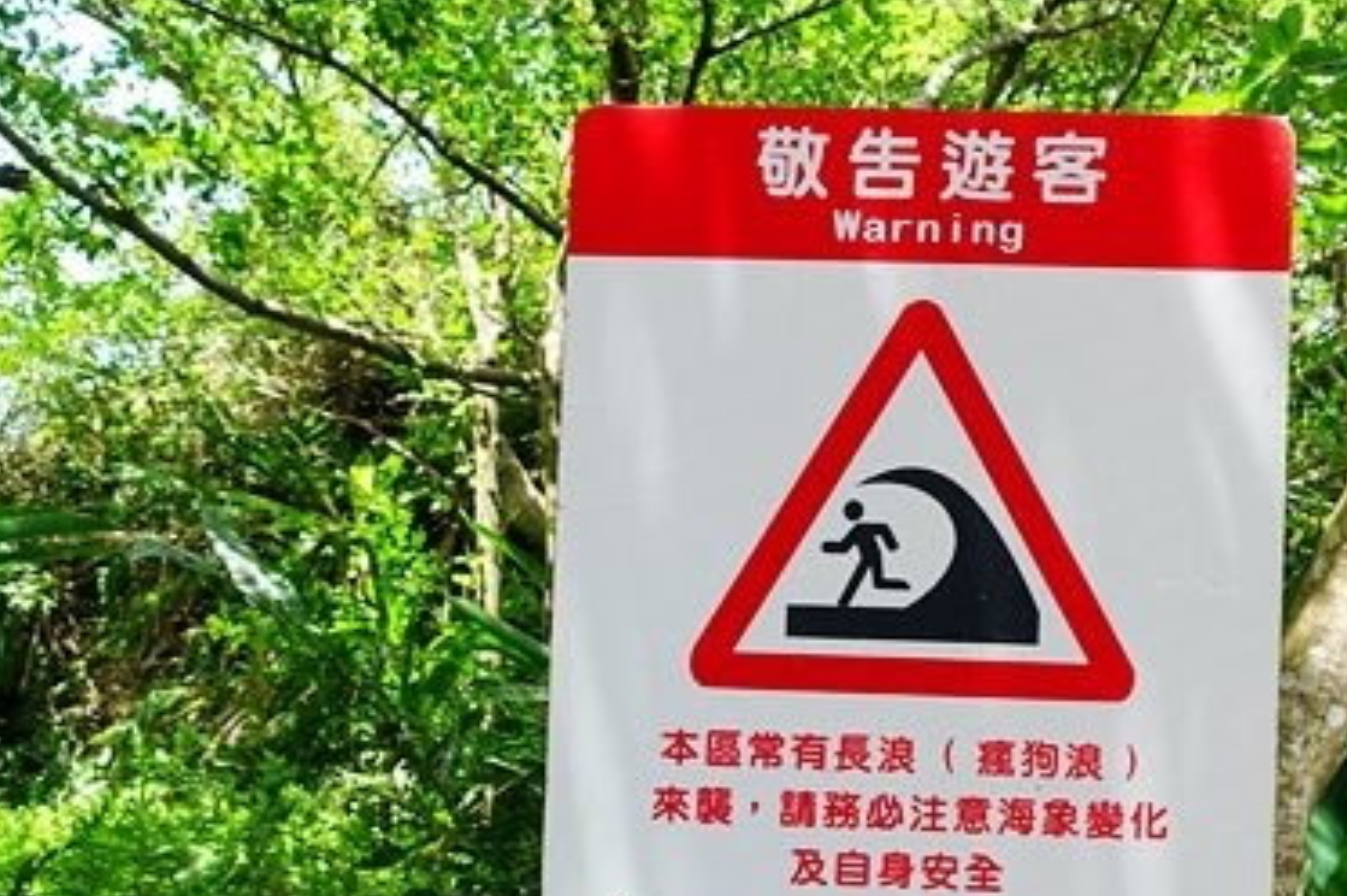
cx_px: 1116
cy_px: 659
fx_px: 2280
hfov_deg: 31.9
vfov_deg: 22.0
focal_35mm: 61
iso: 125
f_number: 4
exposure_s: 1/125
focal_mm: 12.81
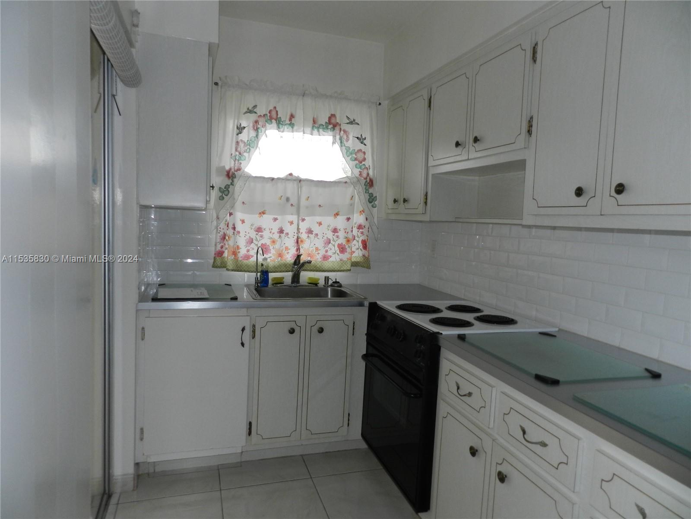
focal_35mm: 23
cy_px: 260
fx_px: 459
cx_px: 346
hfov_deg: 73.9
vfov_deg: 58.9
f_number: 3.4
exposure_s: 1/30
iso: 200
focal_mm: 4
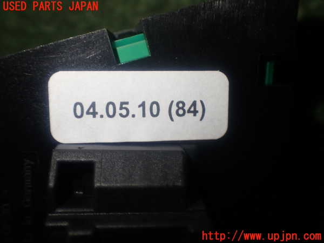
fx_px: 356
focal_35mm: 38
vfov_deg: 37.7
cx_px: 162
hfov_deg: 49.0
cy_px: 122
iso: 100
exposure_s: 1/80
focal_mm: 6.83
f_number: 2.7
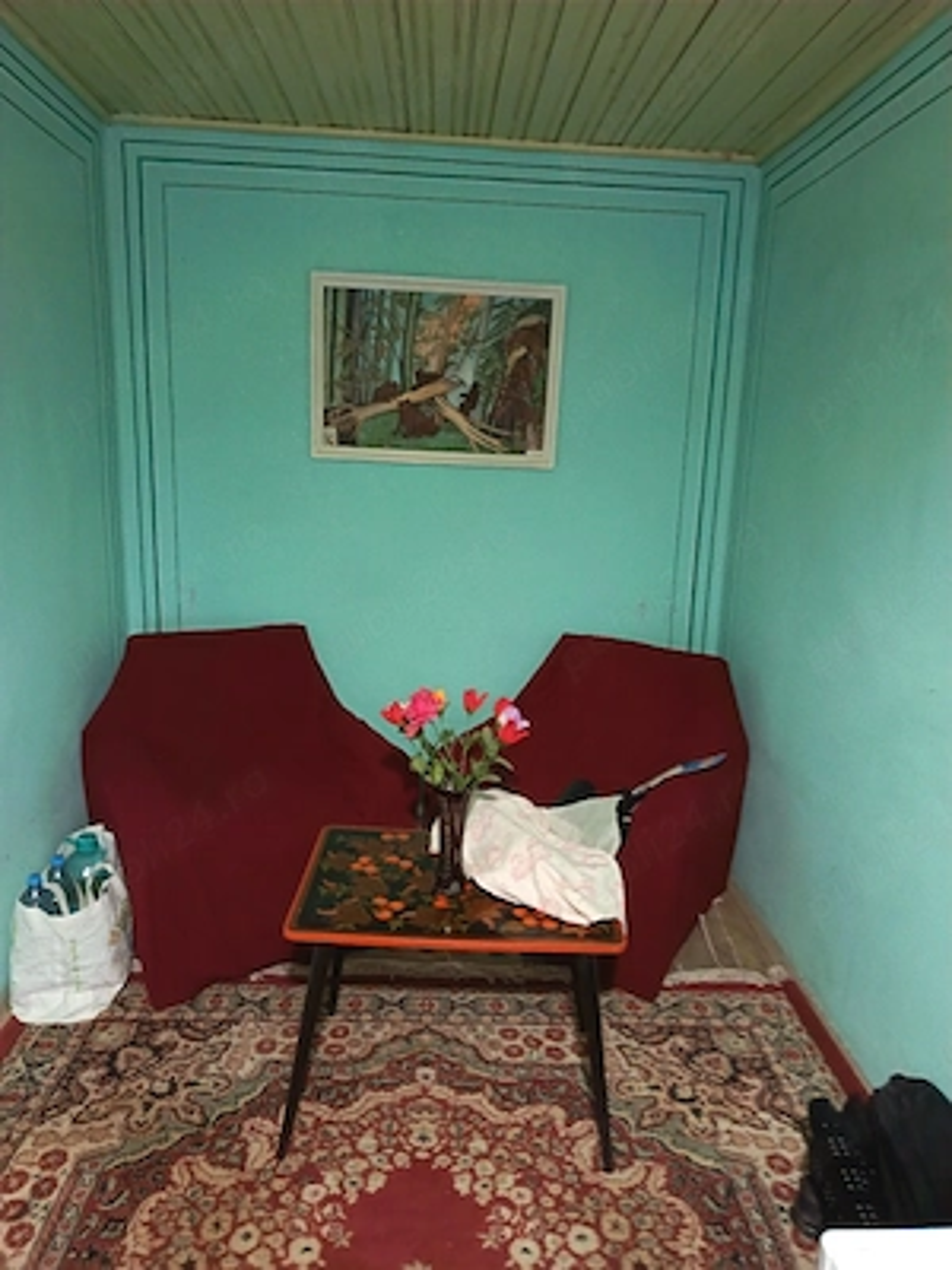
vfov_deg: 71.6
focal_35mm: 24
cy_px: 635
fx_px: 880
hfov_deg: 56.8
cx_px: 476
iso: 5005
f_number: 1.75
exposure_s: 1/25.1
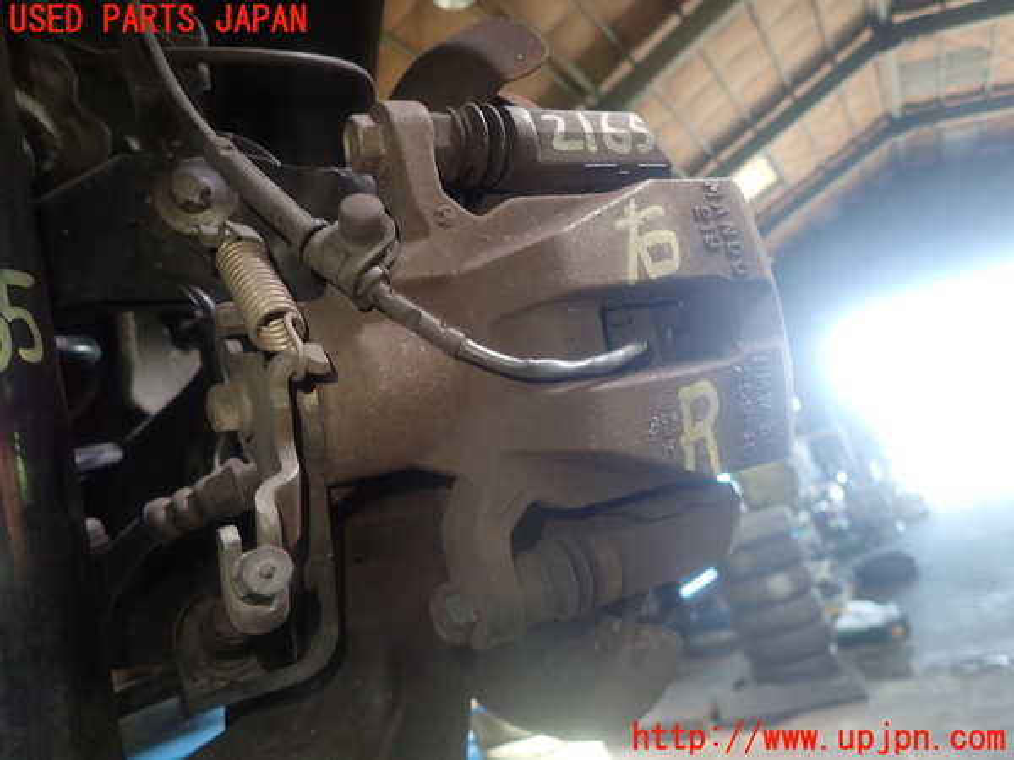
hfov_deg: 69.4
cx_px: 507
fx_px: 732
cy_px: 380
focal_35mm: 25
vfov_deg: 54.9
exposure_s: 1/40
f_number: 2
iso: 200
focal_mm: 4.5
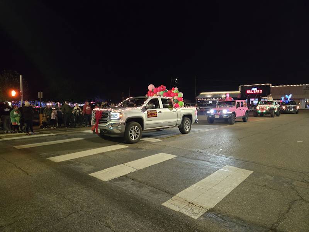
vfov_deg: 58.9
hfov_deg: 73.9
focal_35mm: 23
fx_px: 205
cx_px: 154
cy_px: 116
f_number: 1.8
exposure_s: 1/60
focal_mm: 5.4
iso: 1600
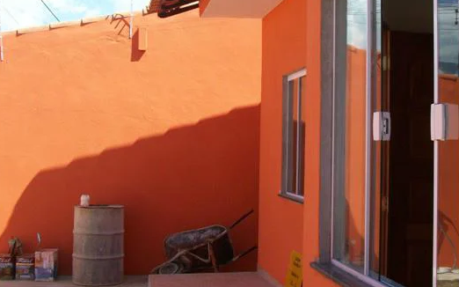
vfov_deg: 24.7
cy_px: 88
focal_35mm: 52
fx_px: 650
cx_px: 240
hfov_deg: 38.9
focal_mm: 5.7
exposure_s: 1/100
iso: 80
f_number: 8.8
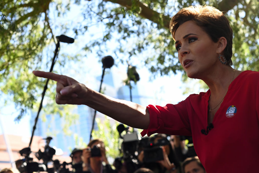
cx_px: 130
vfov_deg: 27.0
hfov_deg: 39.6
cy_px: 86
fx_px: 360
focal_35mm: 50
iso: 400
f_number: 3.5
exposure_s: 1/800
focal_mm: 50
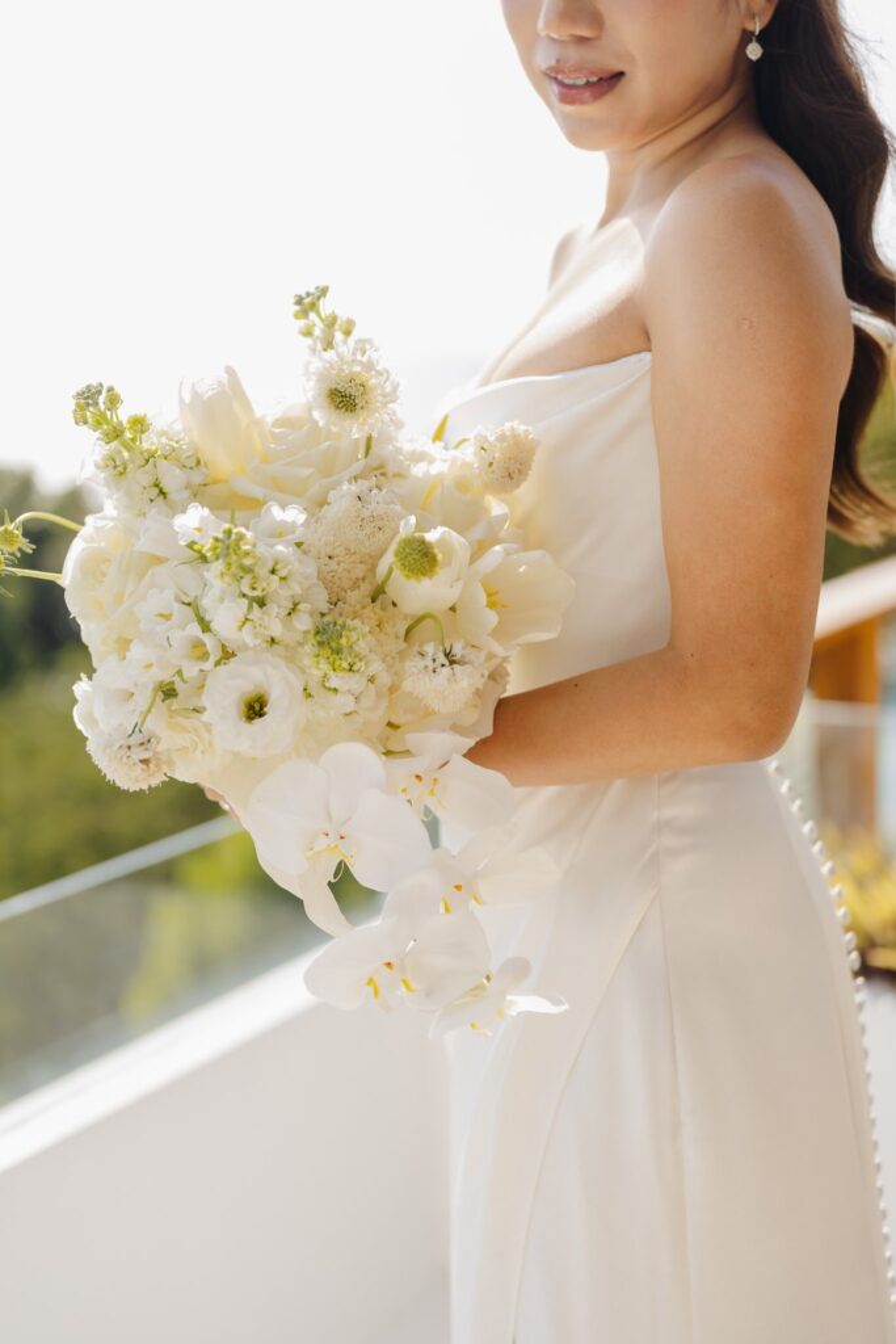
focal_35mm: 50
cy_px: 672
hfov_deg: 27.0
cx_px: 448
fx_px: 1866
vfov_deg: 39.6
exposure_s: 1/1250
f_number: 2
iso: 80
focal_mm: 50
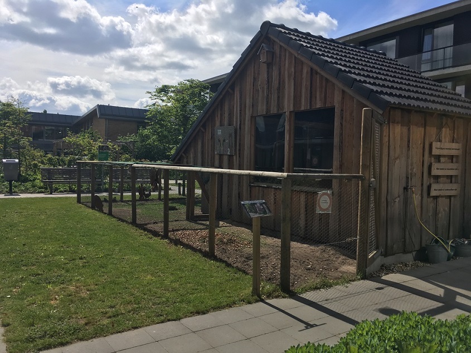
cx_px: 236
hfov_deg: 61.7
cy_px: 176
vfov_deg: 48.2
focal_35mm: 29
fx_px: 394
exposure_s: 1/2404
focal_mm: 4.15
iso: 25
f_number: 2.2
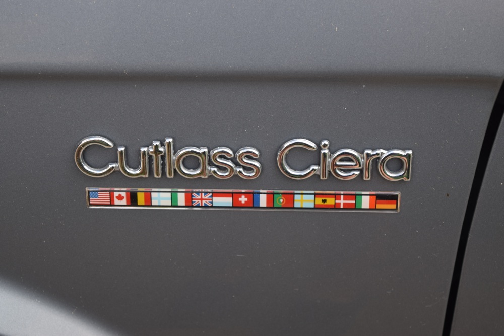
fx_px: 1155
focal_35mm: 82
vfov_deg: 16.6
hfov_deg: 24.6
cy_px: 168
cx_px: 252
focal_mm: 55
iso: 100
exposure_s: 1/100
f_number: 5.6
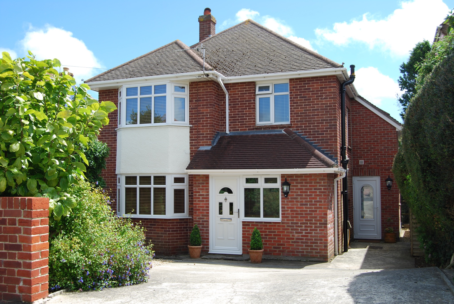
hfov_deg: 53.1
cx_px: 227
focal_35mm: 36
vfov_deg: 37.0
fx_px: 455
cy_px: 152
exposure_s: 1/160
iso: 100
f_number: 6.3
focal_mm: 24
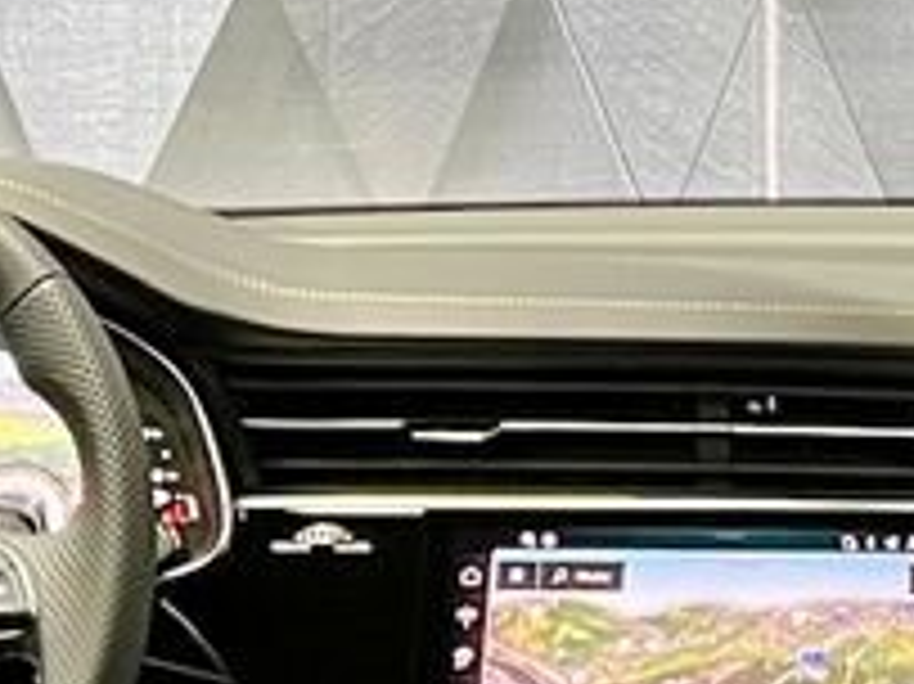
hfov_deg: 12.8
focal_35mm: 154
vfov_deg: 9.3
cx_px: 752
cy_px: -423
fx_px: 4064
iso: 640
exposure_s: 1/25
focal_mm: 5.7
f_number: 1.5
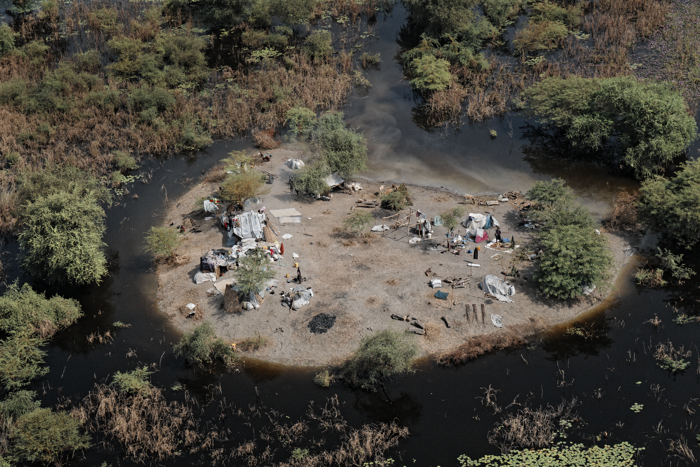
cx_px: 350
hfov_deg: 22.6
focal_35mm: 90
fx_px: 1750
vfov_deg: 15.2
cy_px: 234
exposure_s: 1/3200
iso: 1600
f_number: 9
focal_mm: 90
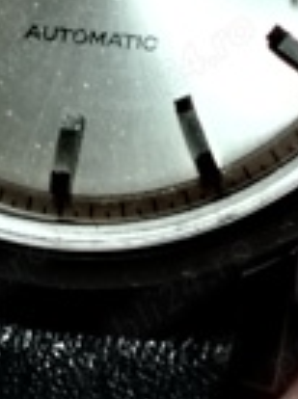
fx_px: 4421
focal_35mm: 384
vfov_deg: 5.1
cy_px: -87
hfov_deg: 3.9
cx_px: 260
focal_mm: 5.25
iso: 256
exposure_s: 1/50
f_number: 1.75
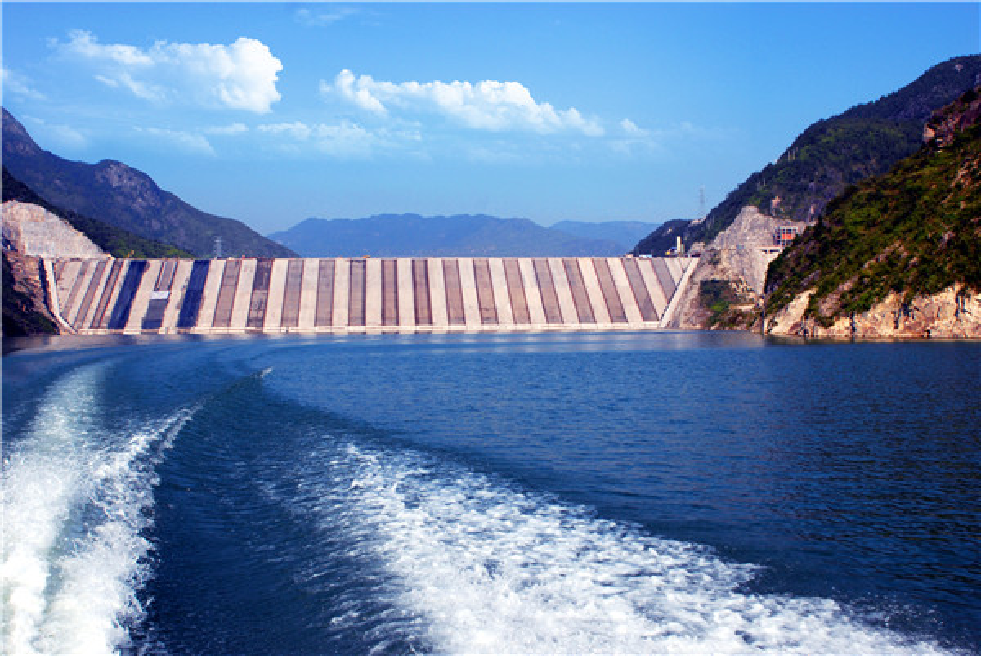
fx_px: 982
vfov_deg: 36.9
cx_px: 490
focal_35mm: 36
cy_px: 328
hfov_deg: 53.1
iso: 160
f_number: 10
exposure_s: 1/350
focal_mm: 24
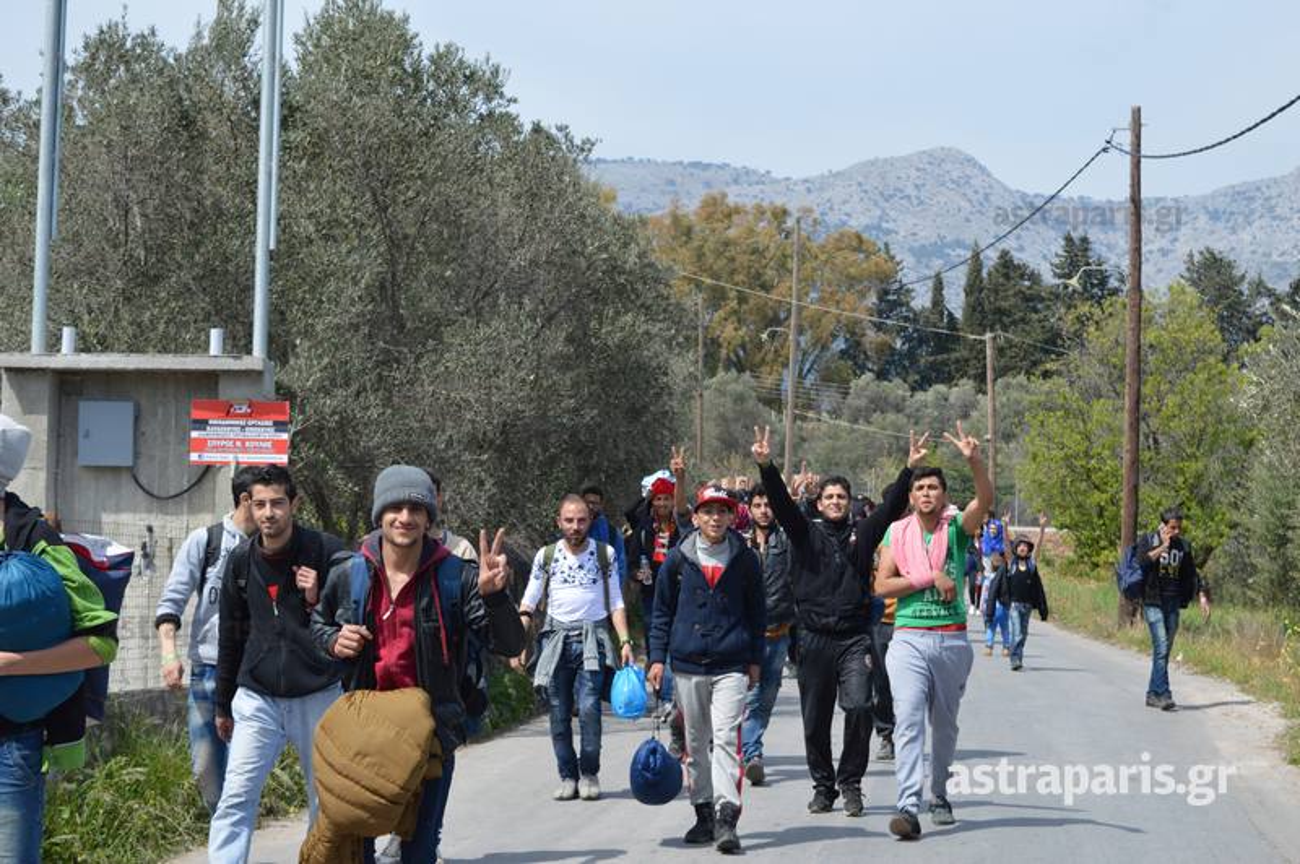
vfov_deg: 16.5
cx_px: 650
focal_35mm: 82
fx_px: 2977
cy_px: 432
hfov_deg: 24.6
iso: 100
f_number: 8
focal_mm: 55
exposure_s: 1/250
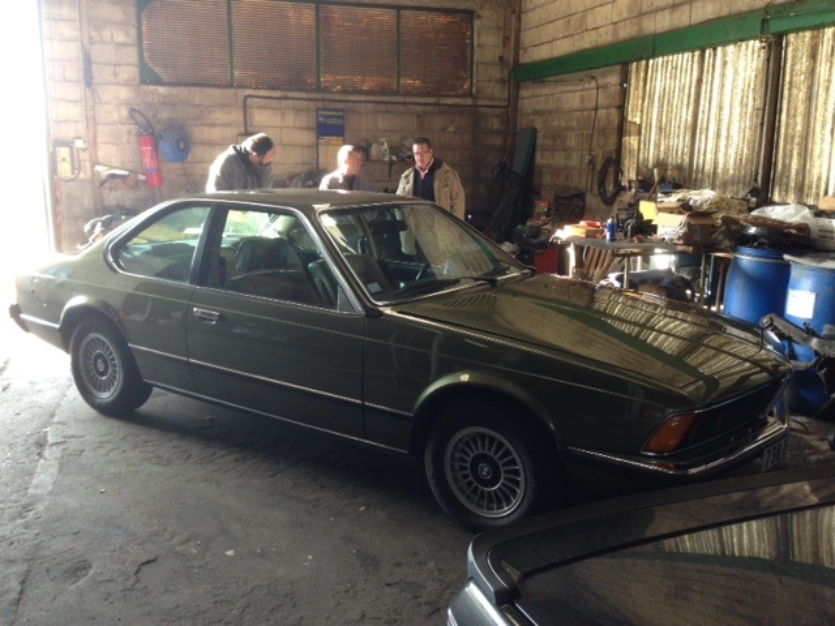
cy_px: 313
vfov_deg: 42.9
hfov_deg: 55.4
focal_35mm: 33
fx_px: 796
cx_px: 418
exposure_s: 1/24
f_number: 2.4
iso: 50
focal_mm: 4.12
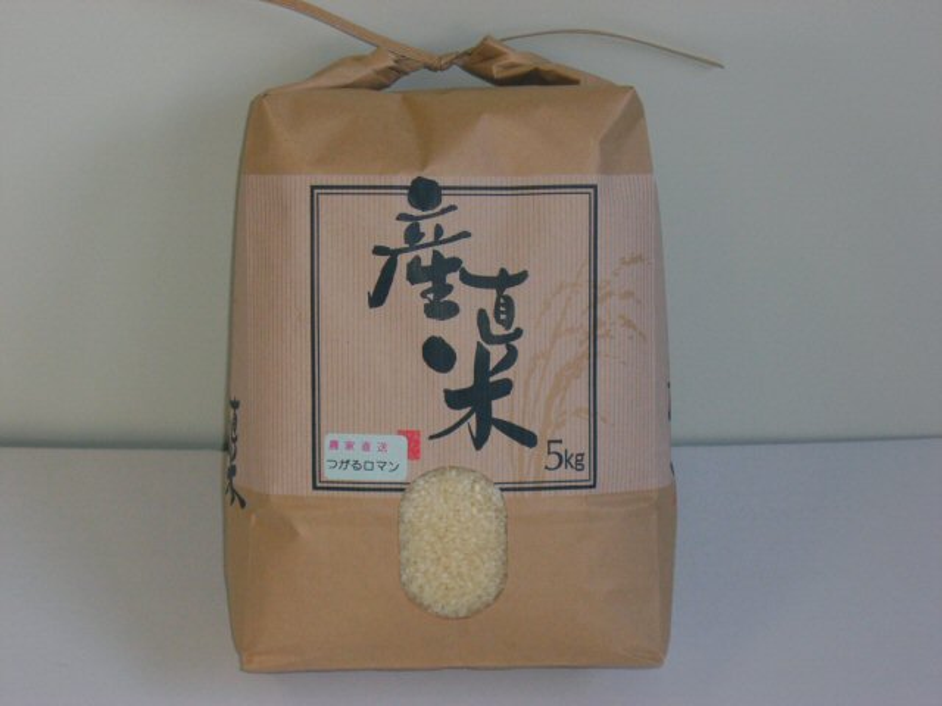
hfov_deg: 20.9
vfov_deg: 15.7
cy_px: 353
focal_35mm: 94
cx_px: 471
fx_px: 2558
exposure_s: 1/60
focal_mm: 15.3
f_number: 4.6
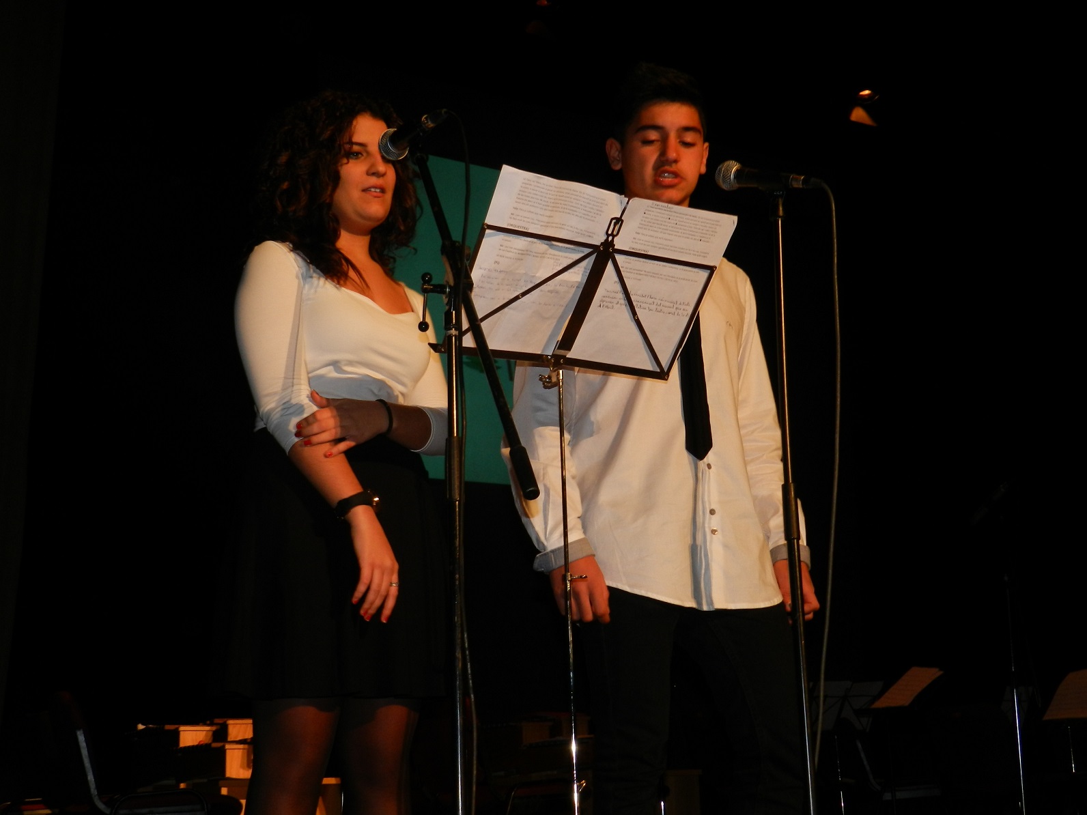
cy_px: 408
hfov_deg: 41.2
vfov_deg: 31.5
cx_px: 544
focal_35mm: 46
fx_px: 1444
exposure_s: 1/30
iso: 200
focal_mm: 8.1
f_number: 4.2
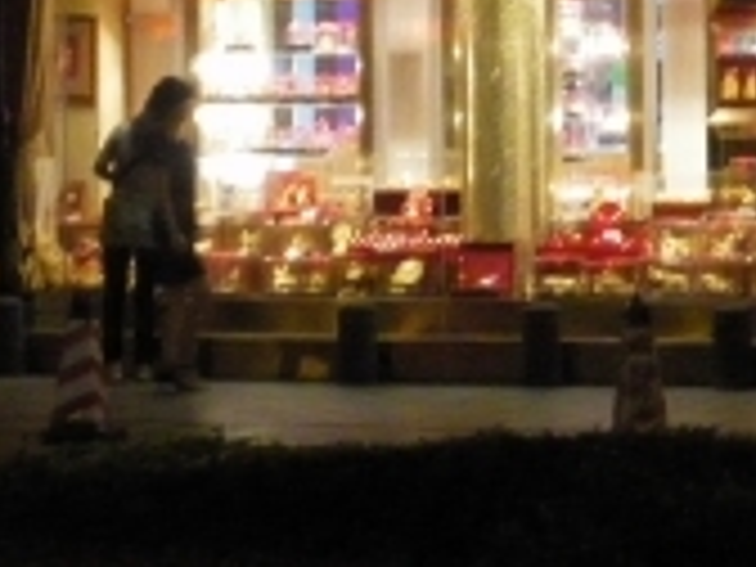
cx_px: 1044
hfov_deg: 10.6
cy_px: -166
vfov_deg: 8.1
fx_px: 3975
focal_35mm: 182
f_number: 4.4
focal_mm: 9
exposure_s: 1/30
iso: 800
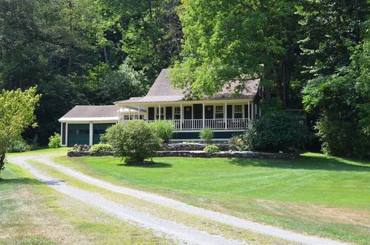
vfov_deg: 27.9
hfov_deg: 41.2
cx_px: 185
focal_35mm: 48
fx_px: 492
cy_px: 122
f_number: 11
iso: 1000
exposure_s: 1/500
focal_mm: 32
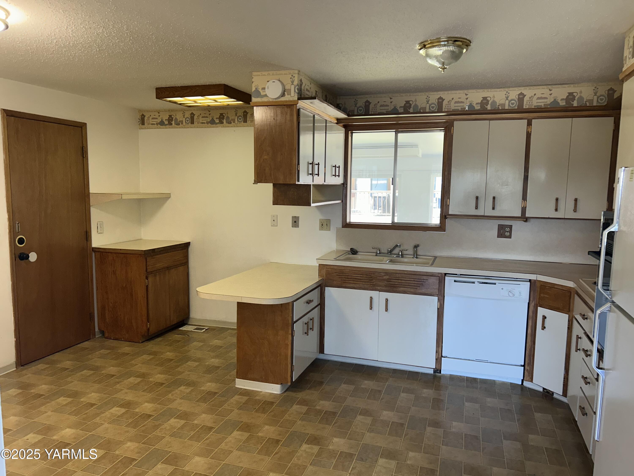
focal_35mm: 26
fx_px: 476
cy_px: 238
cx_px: 317
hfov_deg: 67.3
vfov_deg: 53.1
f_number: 1.5
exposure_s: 1/120
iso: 100
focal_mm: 5.7
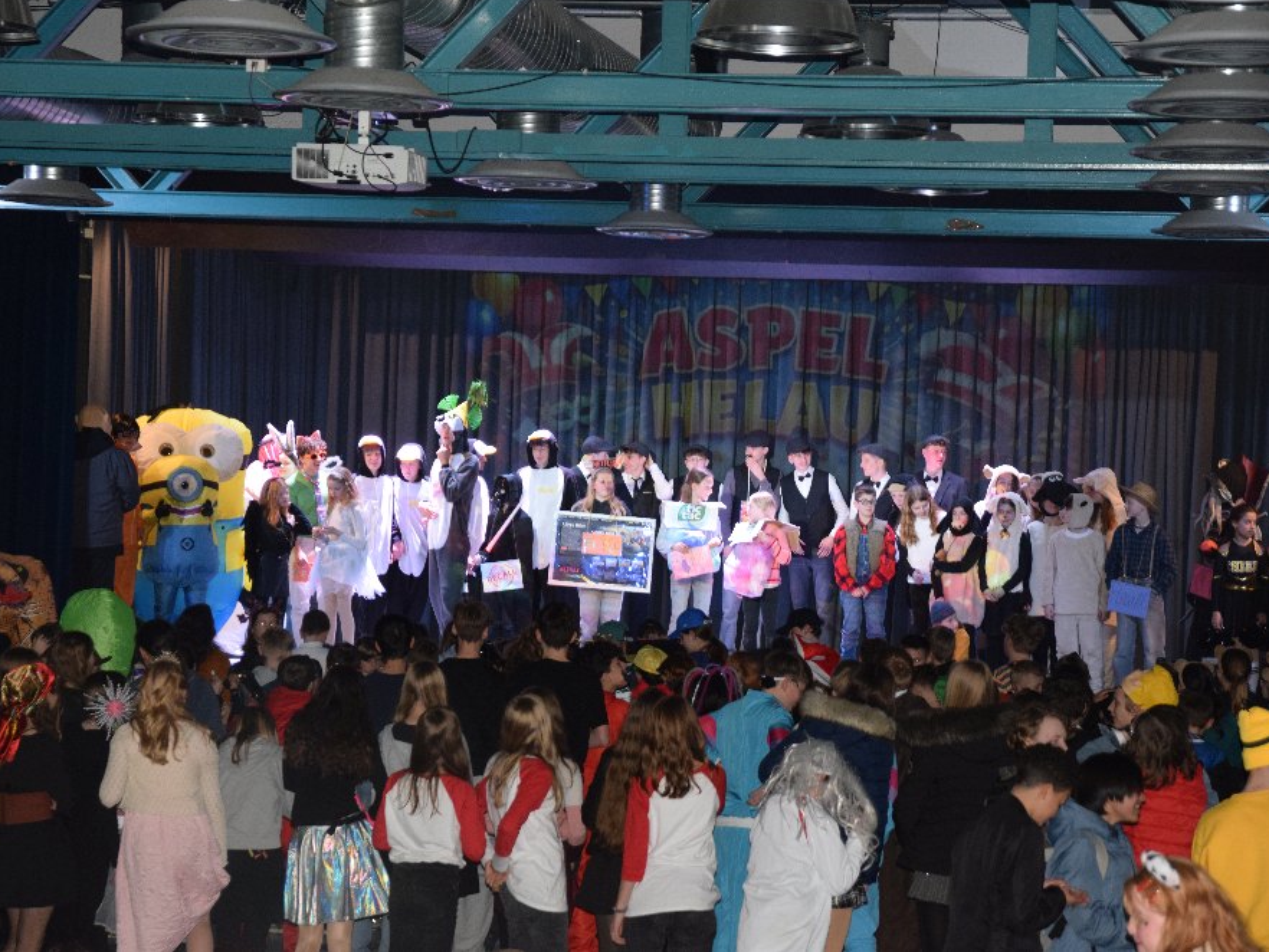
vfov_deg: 17.4
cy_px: 474
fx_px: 3117
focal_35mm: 85
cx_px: 627
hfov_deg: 23.0
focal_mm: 52
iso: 1250
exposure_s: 1/60
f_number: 3.8
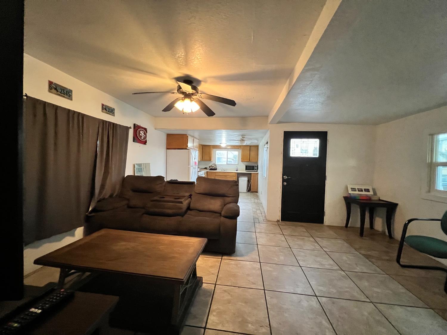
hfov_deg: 106.2
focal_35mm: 13
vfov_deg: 89.9
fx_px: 168
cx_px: 224
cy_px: 168
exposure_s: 1/60
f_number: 1.8
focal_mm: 1.57
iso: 800
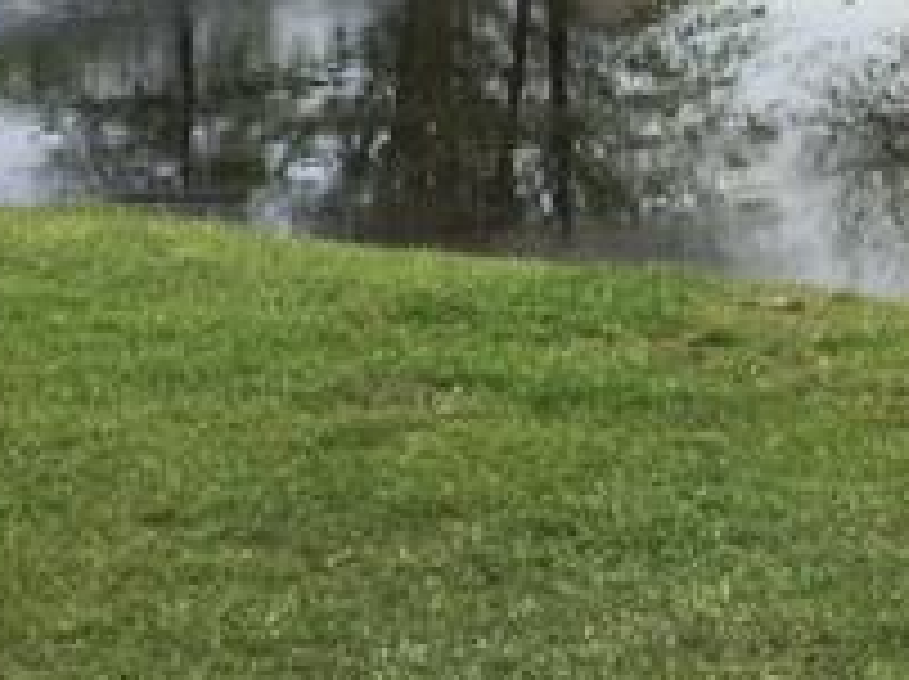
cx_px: 1084
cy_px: -369
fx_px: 2413
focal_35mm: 92
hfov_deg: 20.0
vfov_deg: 14.8
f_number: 2.2
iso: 25
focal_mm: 4.15
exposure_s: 1/1012
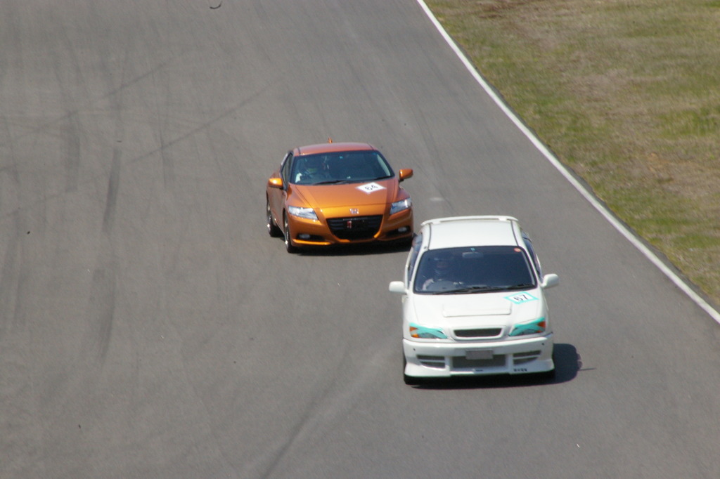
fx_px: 7497
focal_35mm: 375
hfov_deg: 5.5
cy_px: 240
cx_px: 360
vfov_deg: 3.7
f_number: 38
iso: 800
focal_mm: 250
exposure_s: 1/125
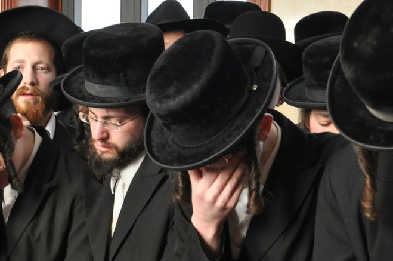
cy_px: 202
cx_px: 51
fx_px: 1112
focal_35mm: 102
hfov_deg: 19.7
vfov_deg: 13.3
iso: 1000
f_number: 5.6
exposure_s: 1/60
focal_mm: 32
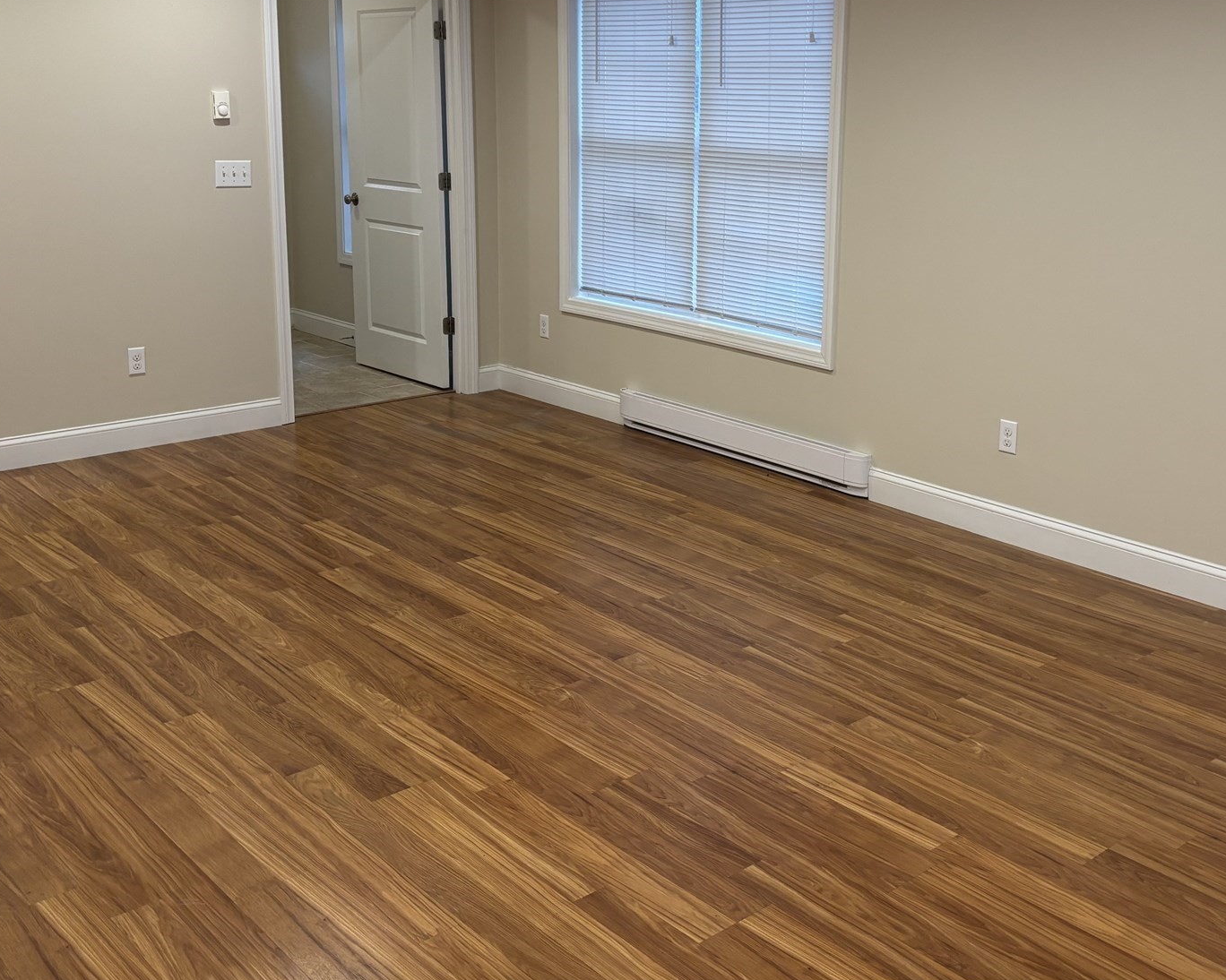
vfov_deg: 38.7
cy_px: 331
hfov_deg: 47.7
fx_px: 1379
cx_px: 718
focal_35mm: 38
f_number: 1.6
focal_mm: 5.96
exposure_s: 1/60
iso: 160
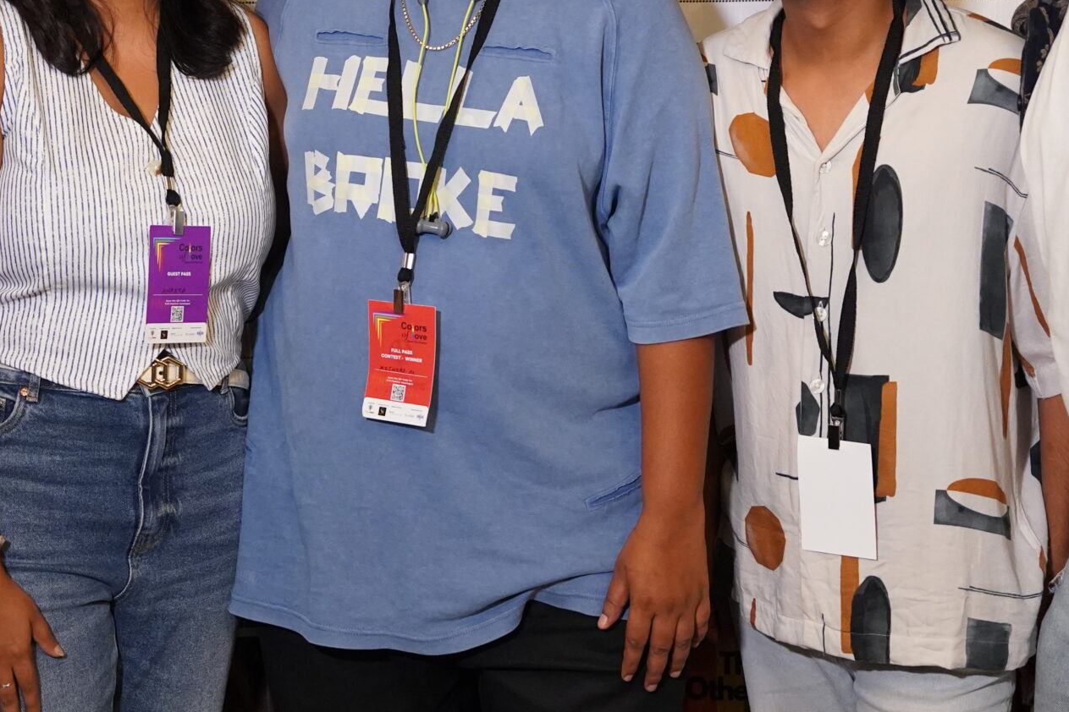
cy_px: 88
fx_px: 2286
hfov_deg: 26.3
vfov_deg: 17.5
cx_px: 460
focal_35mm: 77
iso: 5000
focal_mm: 38
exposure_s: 1/100
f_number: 2.8
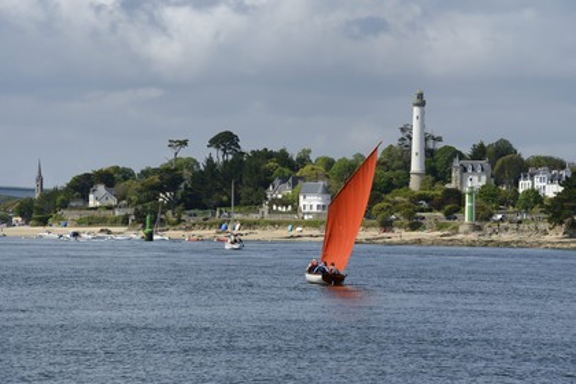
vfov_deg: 8.1
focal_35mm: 170
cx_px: 288
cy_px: 192
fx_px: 2720
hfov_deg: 12.1
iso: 200
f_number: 11
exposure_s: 1/400
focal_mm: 170
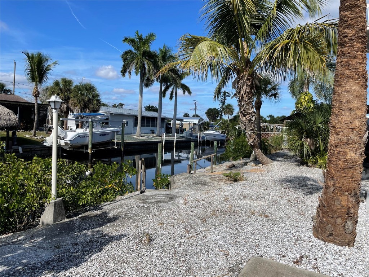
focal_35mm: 26
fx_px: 277
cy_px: 138
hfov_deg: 67.3
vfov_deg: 53.1
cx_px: 184
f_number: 1.6
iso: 32
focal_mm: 4.2
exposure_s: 1/4831
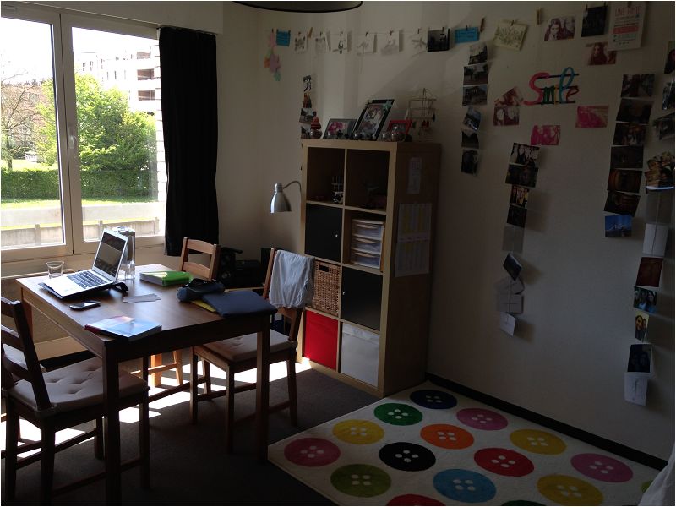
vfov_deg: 42.9
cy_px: 254
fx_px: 644
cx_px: 338
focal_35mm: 33
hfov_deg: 55.4
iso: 50
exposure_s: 1/153
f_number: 2.4
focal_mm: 4.12
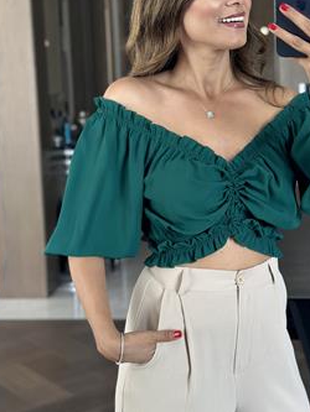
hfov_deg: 20.1
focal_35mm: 73
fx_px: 871
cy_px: 167
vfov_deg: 26.6
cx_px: 222
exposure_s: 1/86
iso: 125
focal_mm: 6.86
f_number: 1.78
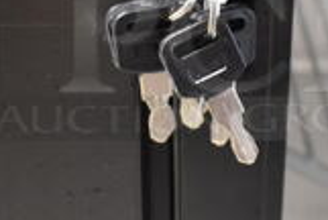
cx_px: 208
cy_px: 33
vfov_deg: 13.4
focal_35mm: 102
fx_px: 931
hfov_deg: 19.9
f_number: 3.5
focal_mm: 18
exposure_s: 1/25
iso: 3200
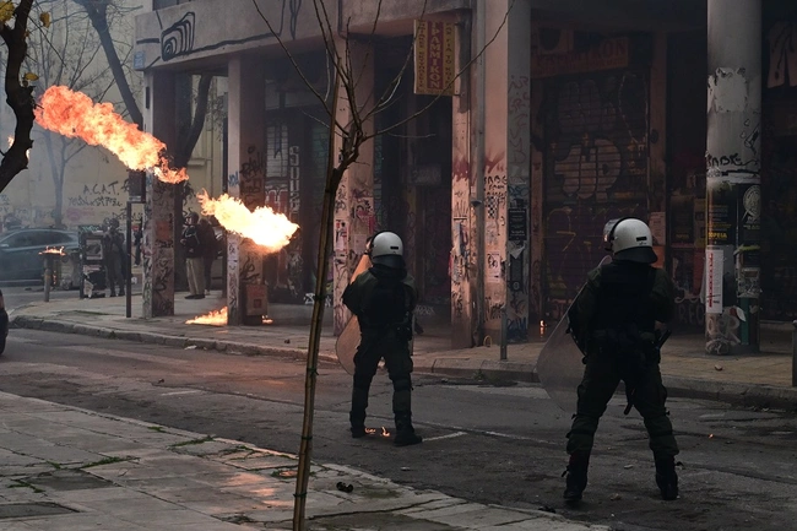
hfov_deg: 55.1
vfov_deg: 38.3
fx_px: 764
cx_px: 398
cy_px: 266
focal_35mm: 34
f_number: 6.3
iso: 1250
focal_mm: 34.5
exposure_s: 1/800
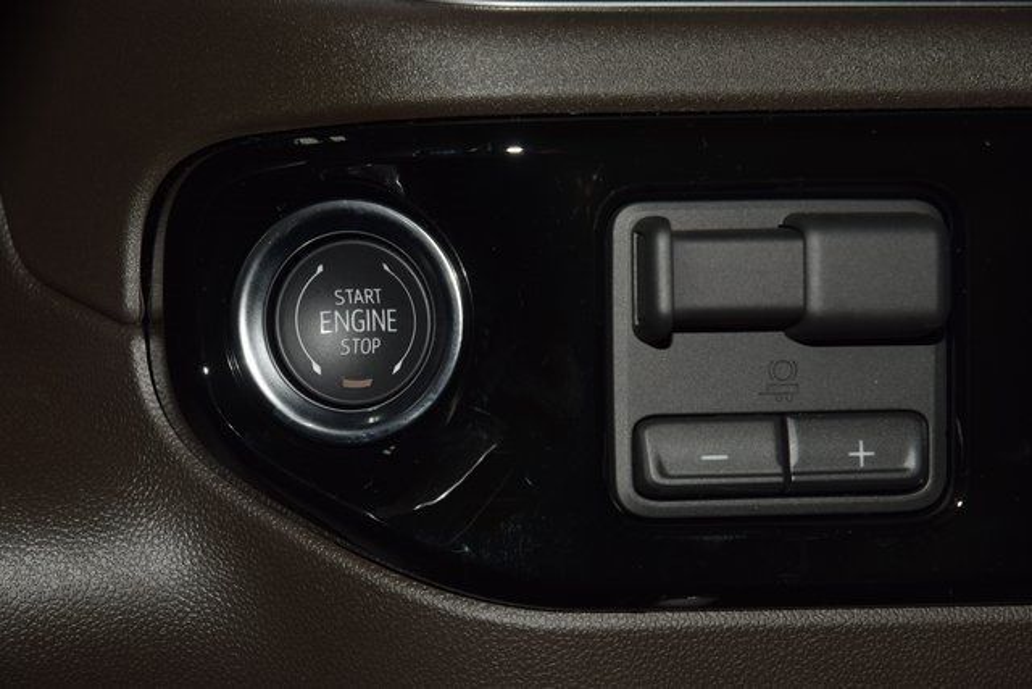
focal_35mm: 105
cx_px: 516
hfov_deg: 19.5
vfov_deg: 13.0
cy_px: 344
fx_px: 3010
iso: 100
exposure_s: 1/125
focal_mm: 70
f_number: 8
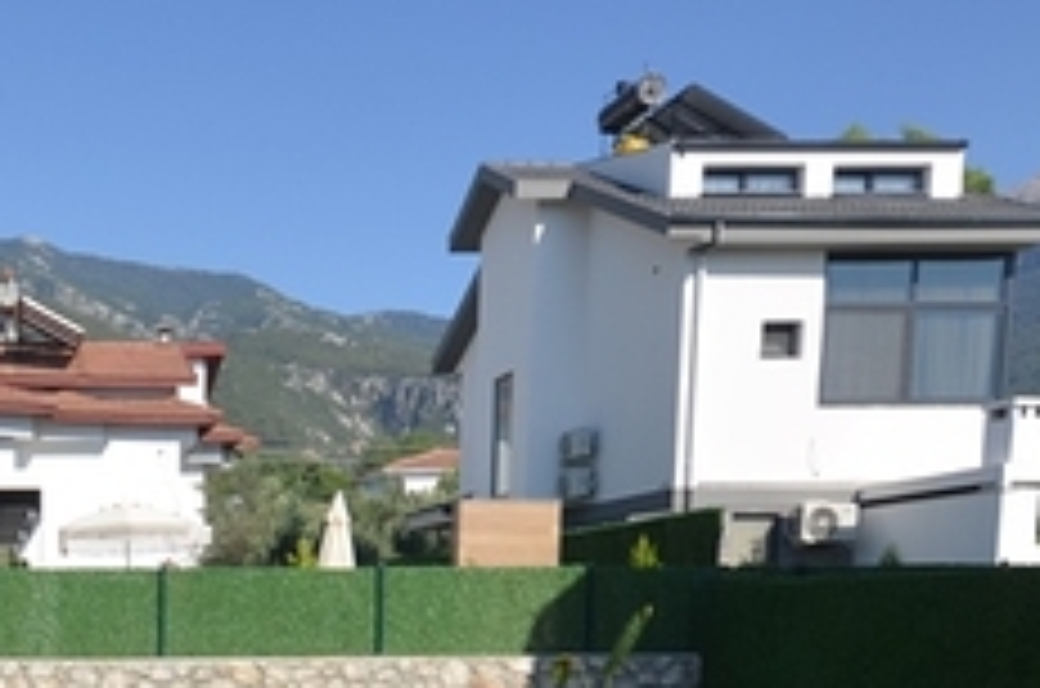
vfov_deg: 25.9
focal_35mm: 47
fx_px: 1355
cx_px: 38
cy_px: 800
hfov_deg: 38.1
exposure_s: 1/250
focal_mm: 10
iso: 100
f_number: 8
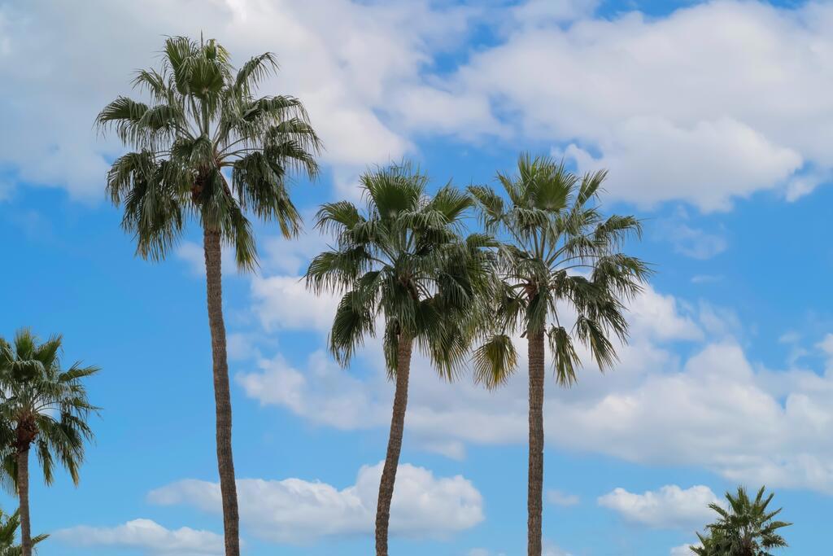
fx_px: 2777
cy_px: 278
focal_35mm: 120
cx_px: 416
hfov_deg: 17.1
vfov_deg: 11.4
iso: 64
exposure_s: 1/500
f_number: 9
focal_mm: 120
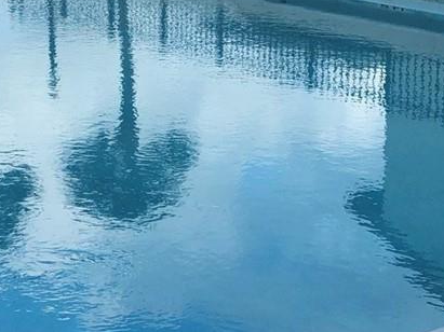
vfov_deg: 13.5
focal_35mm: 109
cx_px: 165
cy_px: 85
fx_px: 1398
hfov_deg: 18.0
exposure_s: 1/1312
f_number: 1.8
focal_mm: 3.99
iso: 20
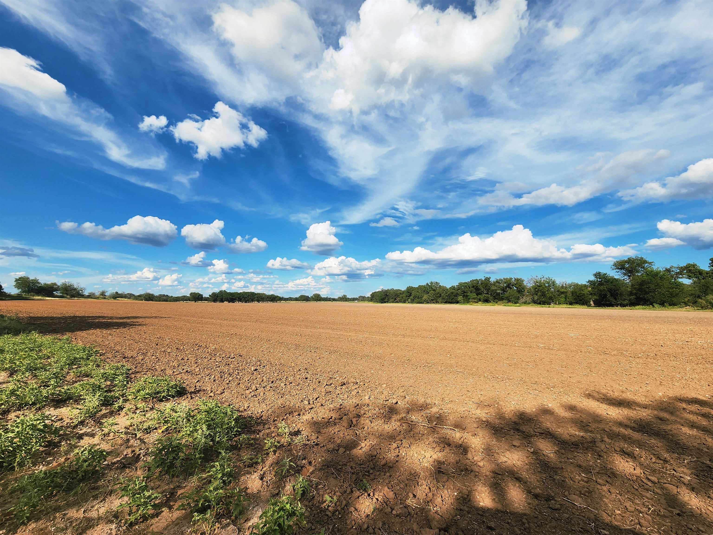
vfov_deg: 89.9
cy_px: 268
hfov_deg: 106.2
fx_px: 268
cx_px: 356
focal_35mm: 13
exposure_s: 1/3333
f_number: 2.2
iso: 50
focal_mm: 2.2
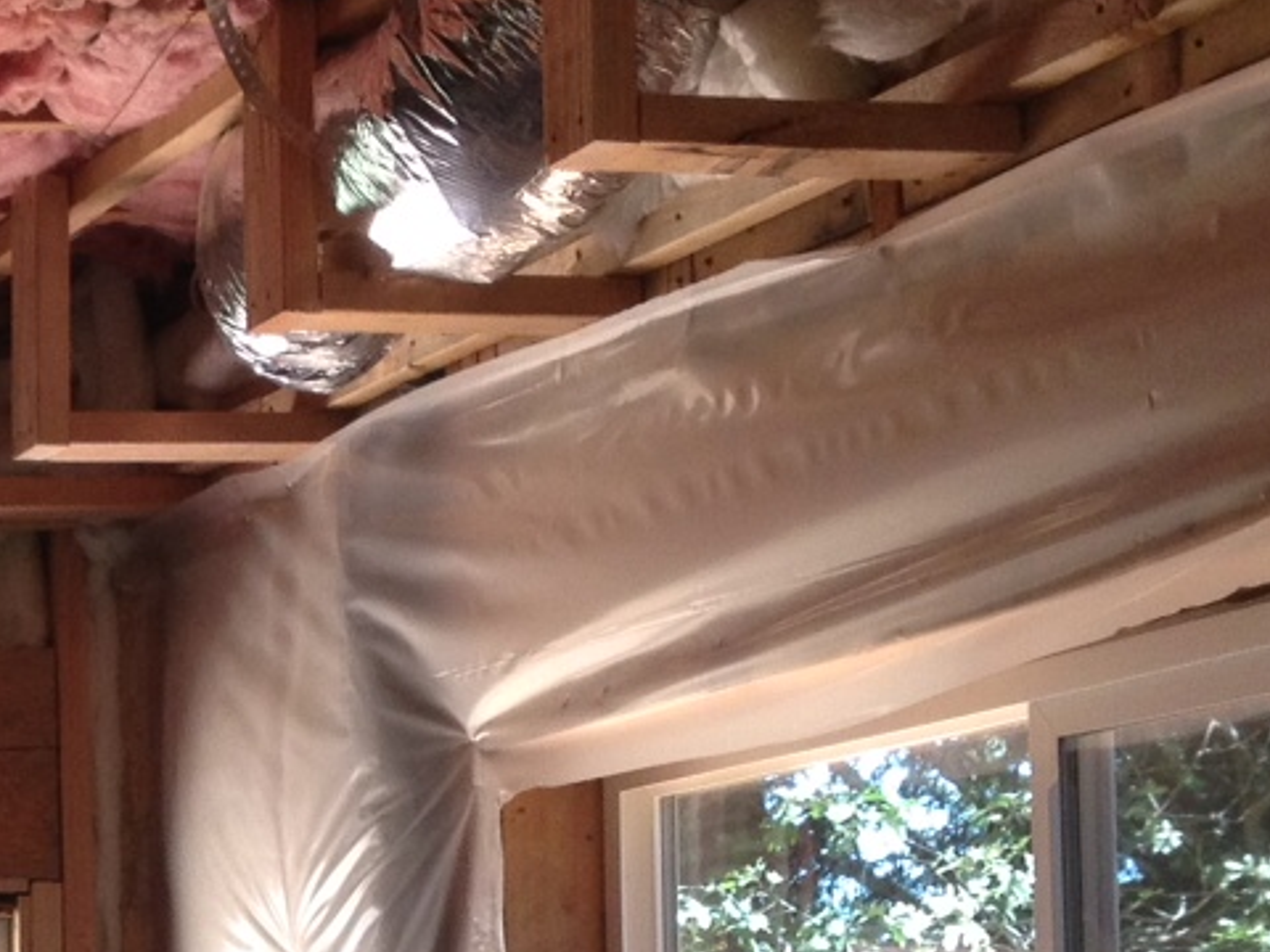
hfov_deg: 15.9
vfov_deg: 12.3
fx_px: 4366
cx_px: -265
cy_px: 1034
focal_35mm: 119
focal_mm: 4.28
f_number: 2.4
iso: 100
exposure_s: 1/120
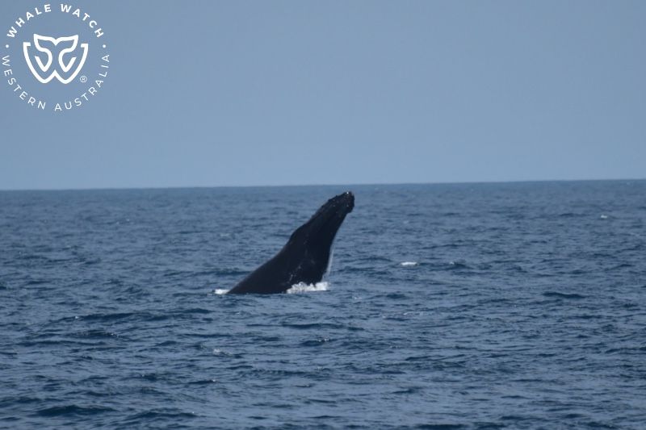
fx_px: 10764
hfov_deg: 3.4
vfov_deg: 2.3
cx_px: 323
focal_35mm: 600
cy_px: 215
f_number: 6.3
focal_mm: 600
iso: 900
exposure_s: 1/8000
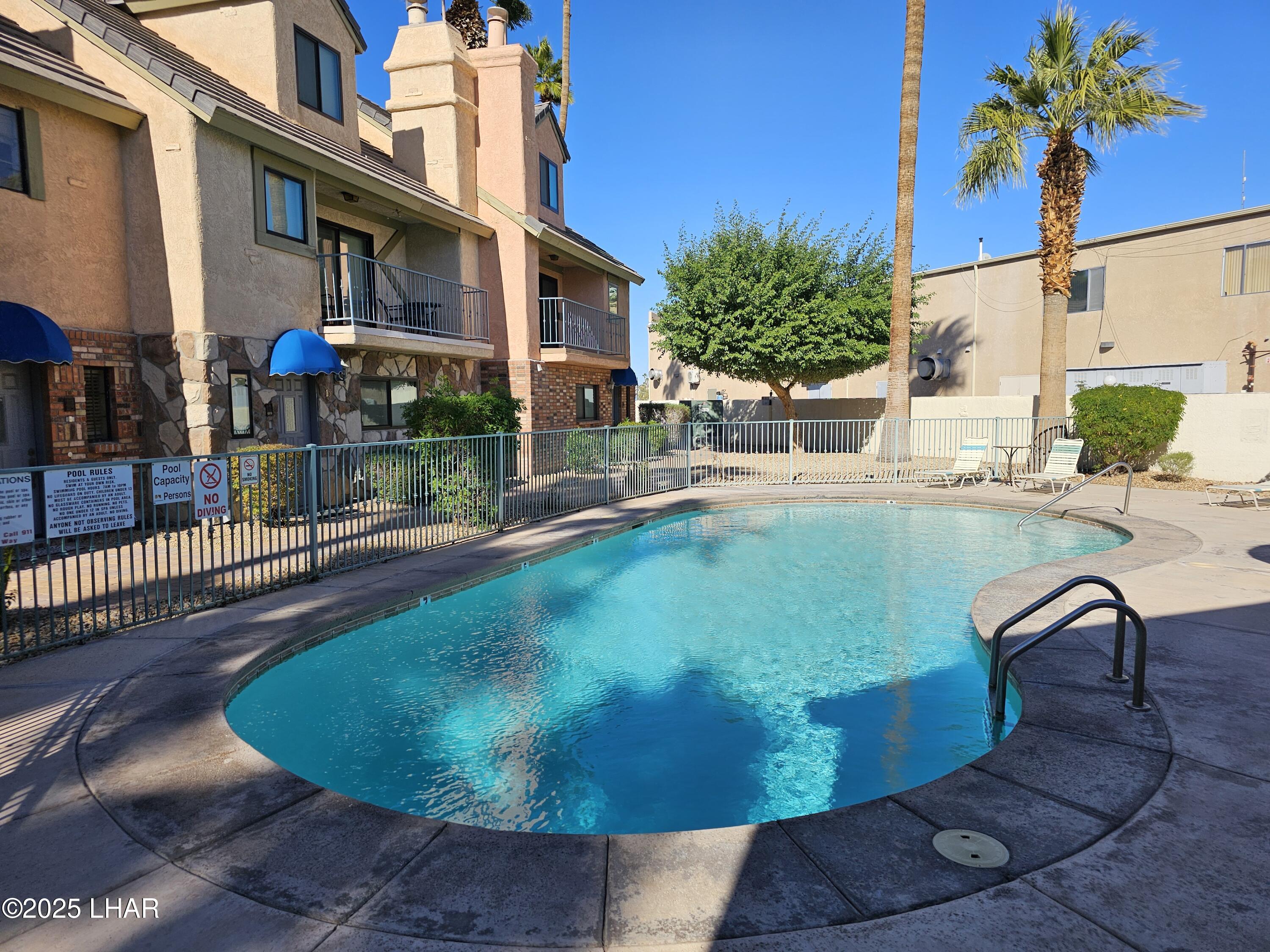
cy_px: 476
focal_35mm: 23
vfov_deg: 58.9
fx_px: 844
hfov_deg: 73.9
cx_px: 635
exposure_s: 1/904
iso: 10
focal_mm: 6.3
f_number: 1.7
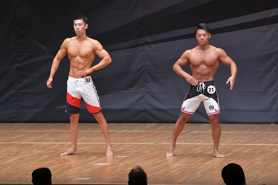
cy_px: 92
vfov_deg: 5.7
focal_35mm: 240
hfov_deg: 8.6
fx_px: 1852
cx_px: 139
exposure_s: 1/400
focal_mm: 160
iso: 6400
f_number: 5.6
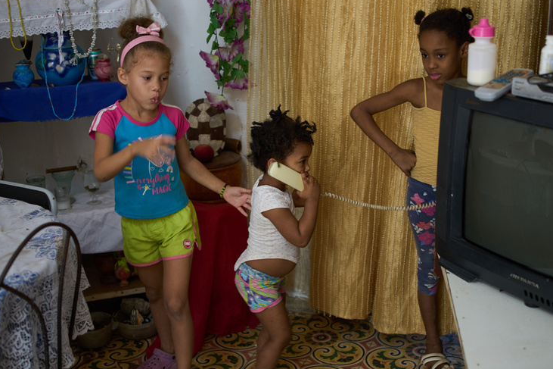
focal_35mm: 49
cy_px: 205
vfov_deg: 27.5
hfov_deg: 40.3
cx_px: 307
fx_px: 752
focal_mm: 35
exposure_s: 1/80
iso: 200
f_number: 2
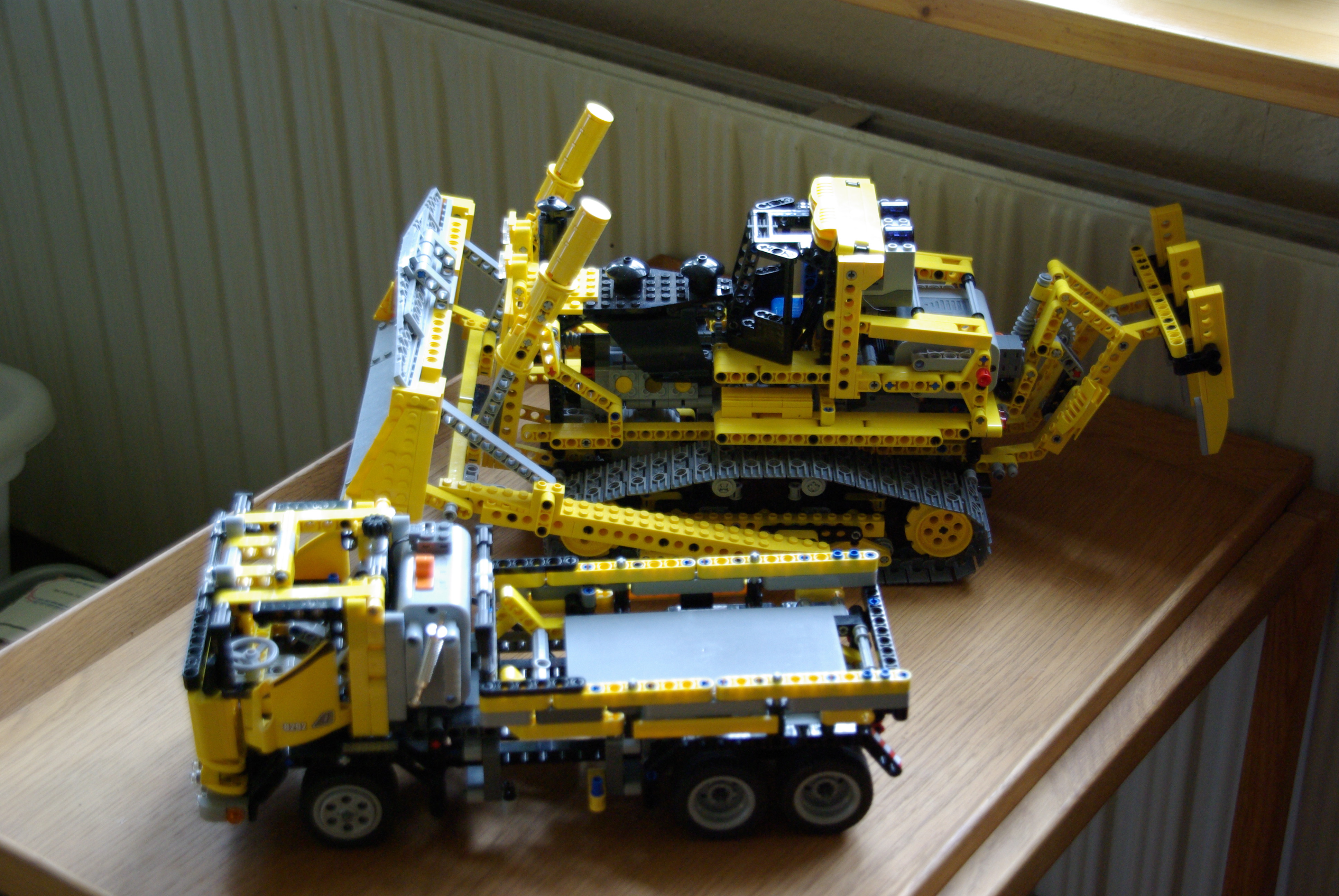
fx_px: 2234
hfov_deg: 33.4
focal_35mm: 60
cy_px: 448
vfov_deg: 22.7
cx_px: 670
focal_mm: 40
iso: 800
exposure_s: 1/90
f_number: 4.5
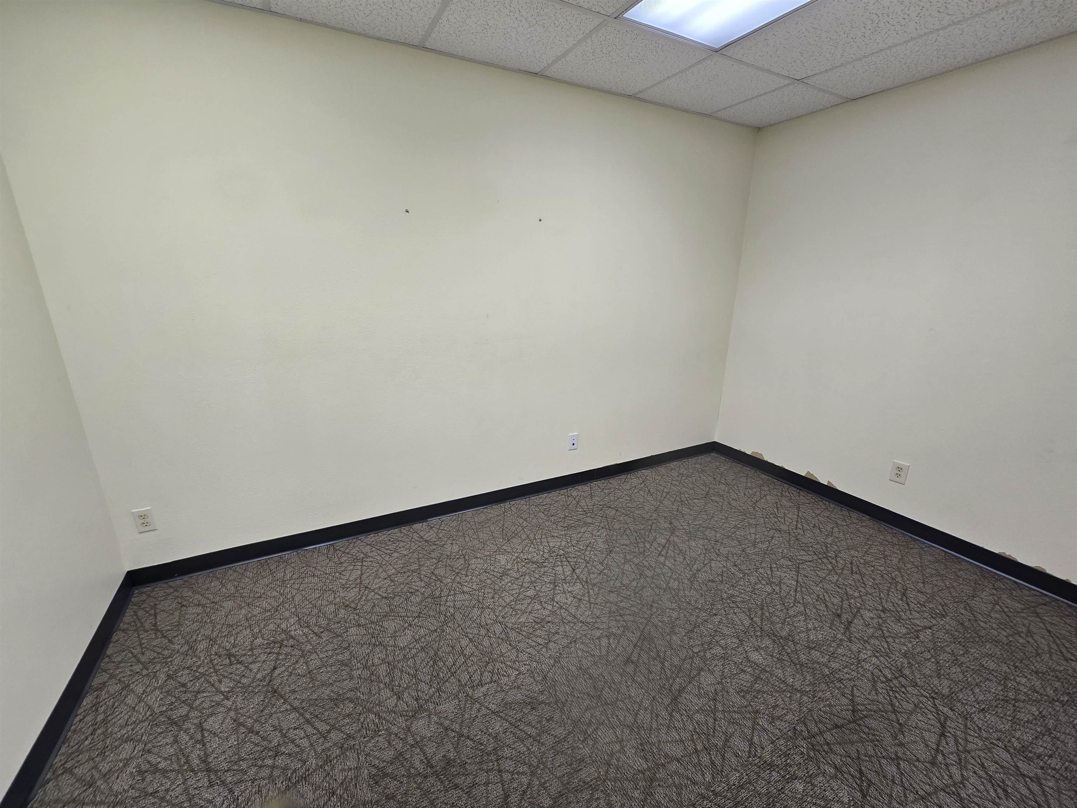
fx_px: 404
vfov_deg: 89.9
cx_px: 538
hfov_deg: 106.2
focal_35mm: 13
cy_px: 404
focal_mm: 2.2
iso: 80
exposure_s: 1/60
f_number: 2.2
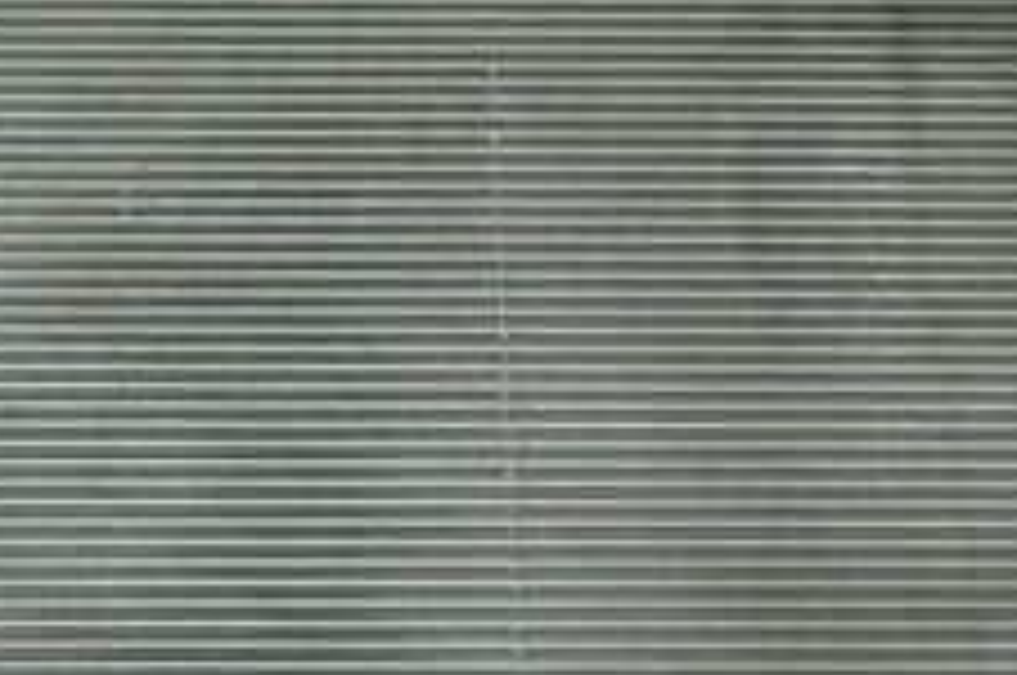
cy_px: 518
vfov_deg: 16.3
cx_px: 310
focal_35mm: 83
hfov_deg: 24.3
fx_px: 2341
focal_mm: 5.4
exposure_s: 1/30
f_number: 2.3
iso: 320
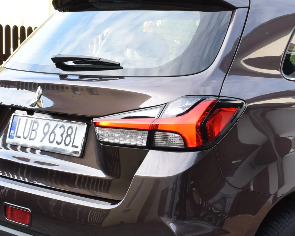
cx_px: 277
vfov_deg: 17.2
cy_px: 161
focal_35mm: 89
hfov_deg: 20.9
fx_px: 780
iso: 400
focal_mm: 23
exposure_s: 1/200
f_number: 7.1
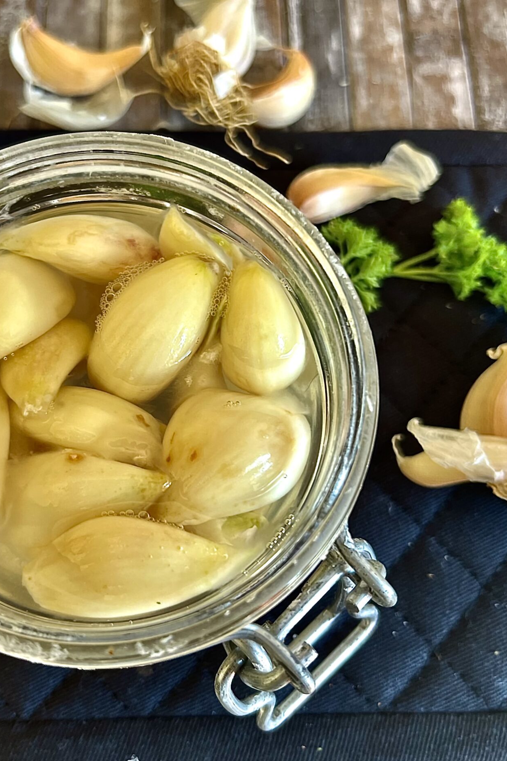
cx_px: 151
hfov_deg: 35.4
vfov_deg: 51.9
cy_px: 377
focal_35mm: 37
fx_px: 782
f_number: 1.6
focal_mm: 5.1
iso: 64
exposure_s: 1/122
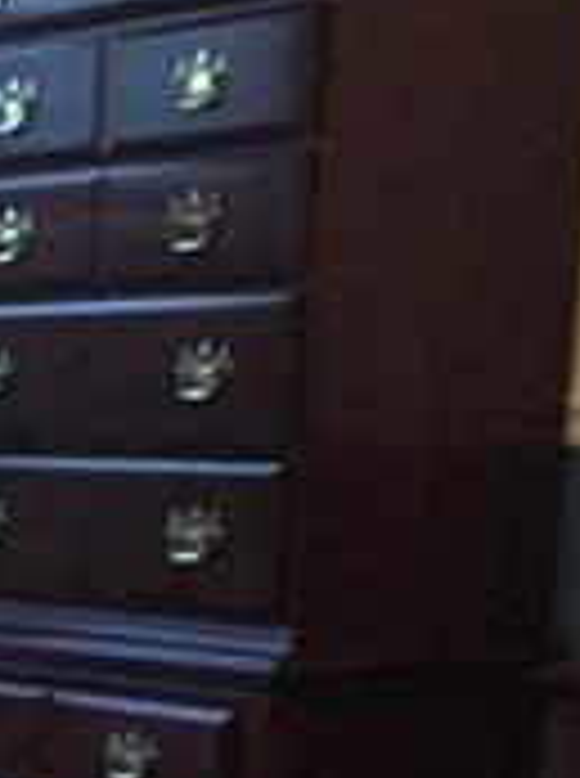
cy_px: 1309
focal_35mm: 129
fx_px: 2893
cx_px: -378
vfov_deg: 13.9
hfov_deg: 10.9
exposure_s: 1/15
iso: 250
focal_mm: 4.15
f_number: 2.2
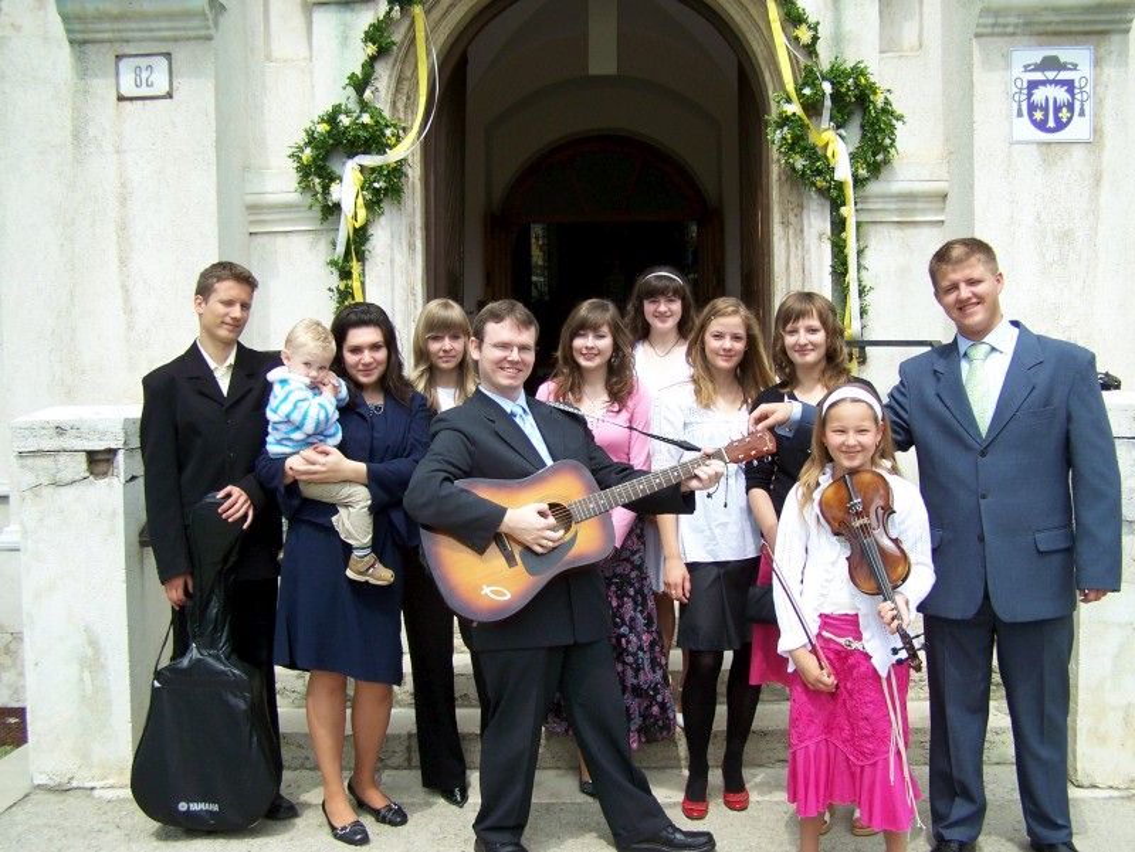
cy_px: 426
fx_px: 1247
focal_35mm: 38
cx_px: 568
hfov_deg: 49.0
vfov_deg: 37.8
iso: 80
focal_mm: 6.3
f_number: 2.8
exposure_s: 1/800
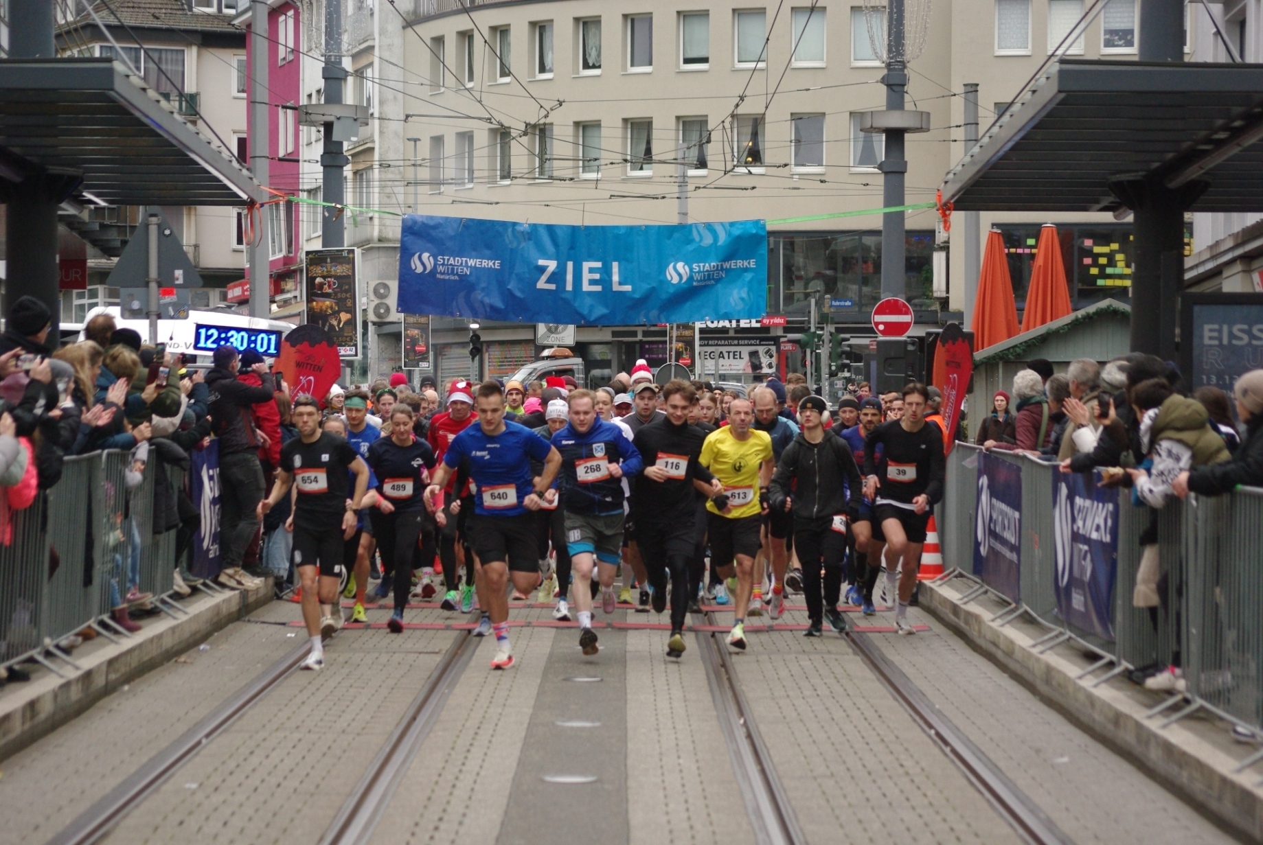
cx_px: 632
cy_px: 422
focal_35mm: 109
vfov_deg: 12.6
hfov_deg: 18.7
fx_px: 3829
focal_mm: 73
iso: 800
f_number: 4
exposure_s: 1/250
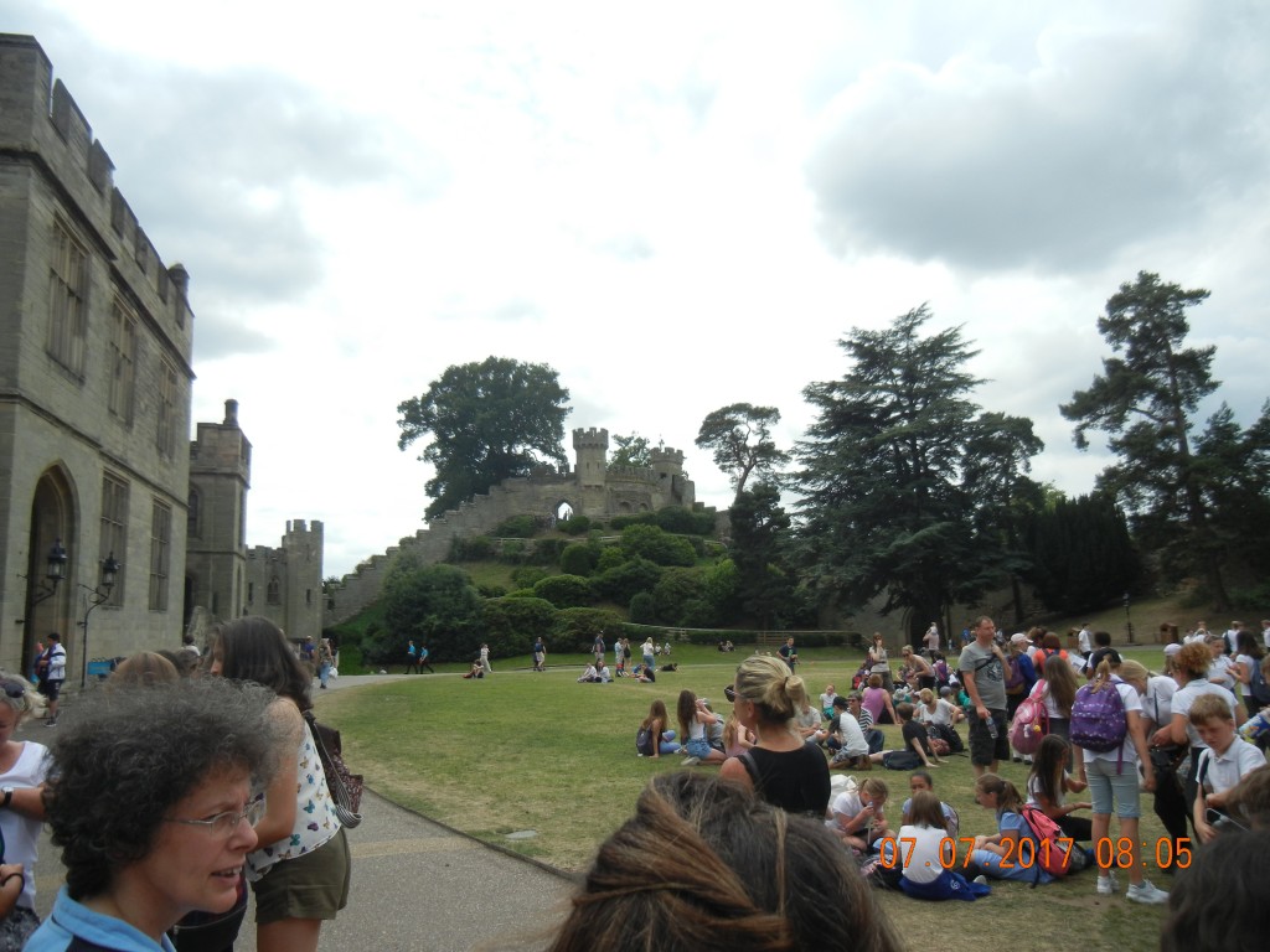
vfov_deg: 46.8
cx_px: 635
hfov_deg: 60.0
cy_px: 476
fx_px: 1101
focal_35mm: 30
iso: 160
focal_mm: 5.4
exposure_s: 1/447
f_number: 7
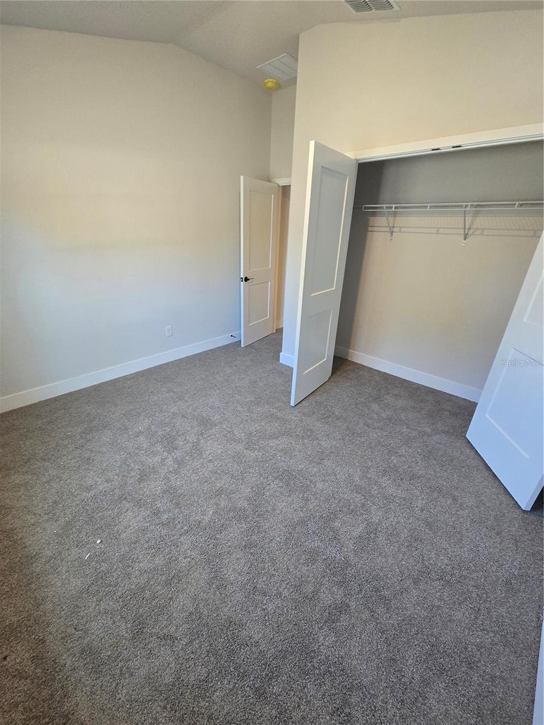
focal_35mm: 13
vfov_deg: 106.2
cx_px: 272
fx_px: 272
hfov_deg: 89.9
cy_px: 362
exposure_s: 1/60
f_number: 2.2
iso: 320
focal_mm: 2.2
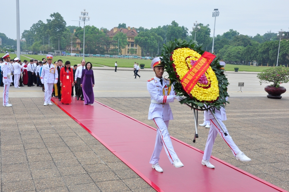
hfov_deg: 49.6
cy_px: 96
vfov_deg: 34.1
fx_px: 313
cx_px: 144
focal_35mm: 39
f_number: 10
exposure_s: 1/200
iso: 500
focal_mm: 26
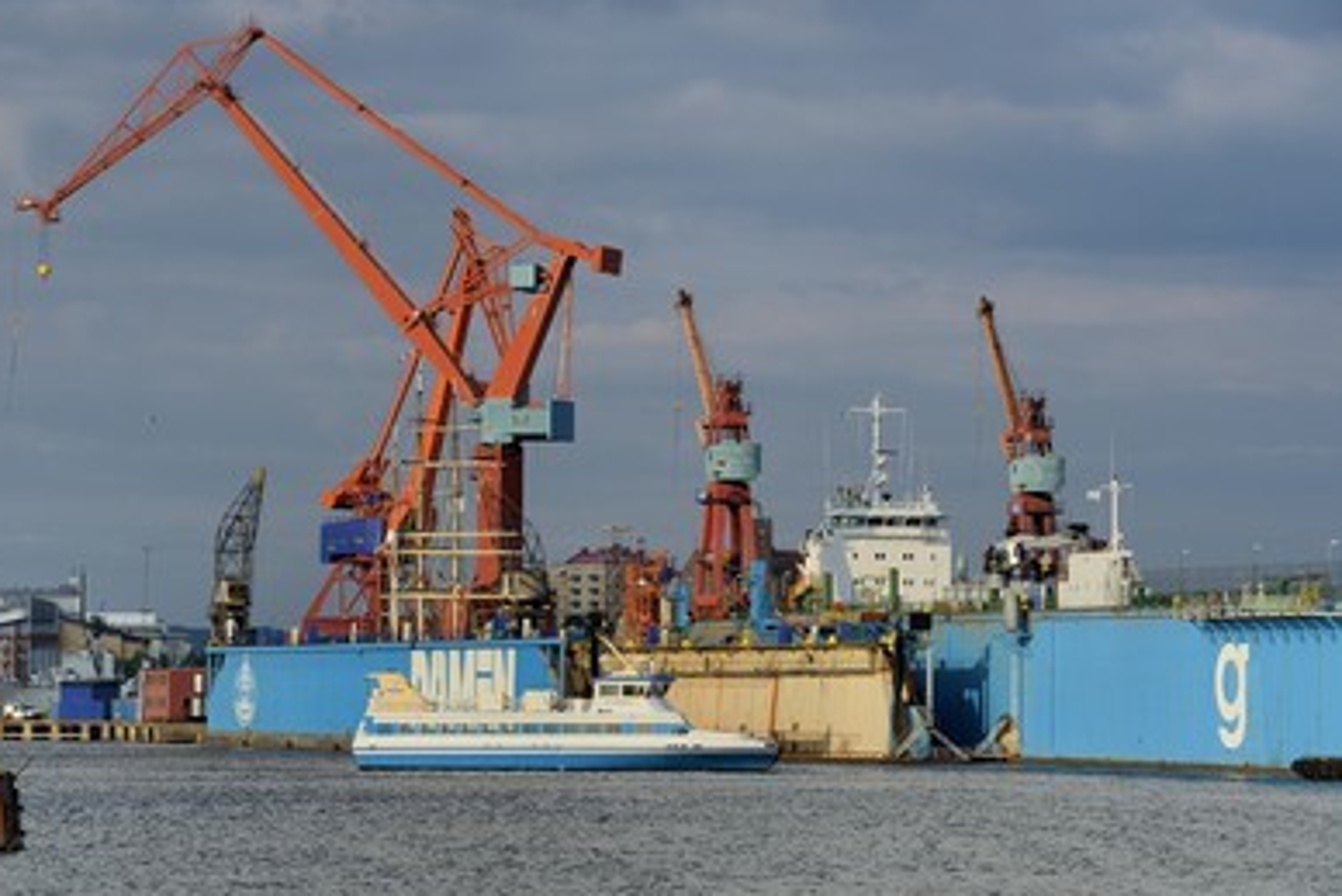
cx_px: 619
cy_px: 453
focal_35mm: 157
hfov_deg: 13.1
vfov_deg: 8.8
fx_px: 5854
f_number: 10
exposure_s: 1/500
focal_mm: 145
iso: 200
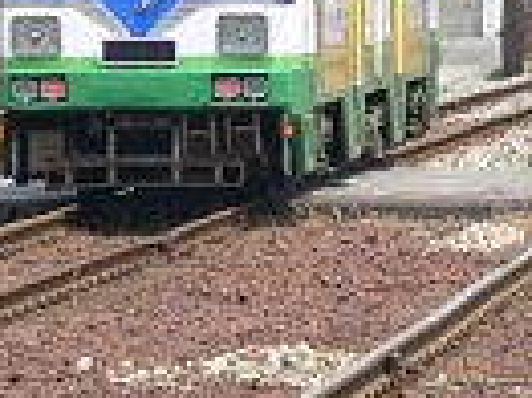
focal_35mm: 783
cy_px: -32
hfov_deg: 2.5
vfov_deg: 1.9
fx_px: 12023
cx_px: 475
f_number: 5.6
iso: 80
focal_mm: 54.3
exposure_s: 1/200
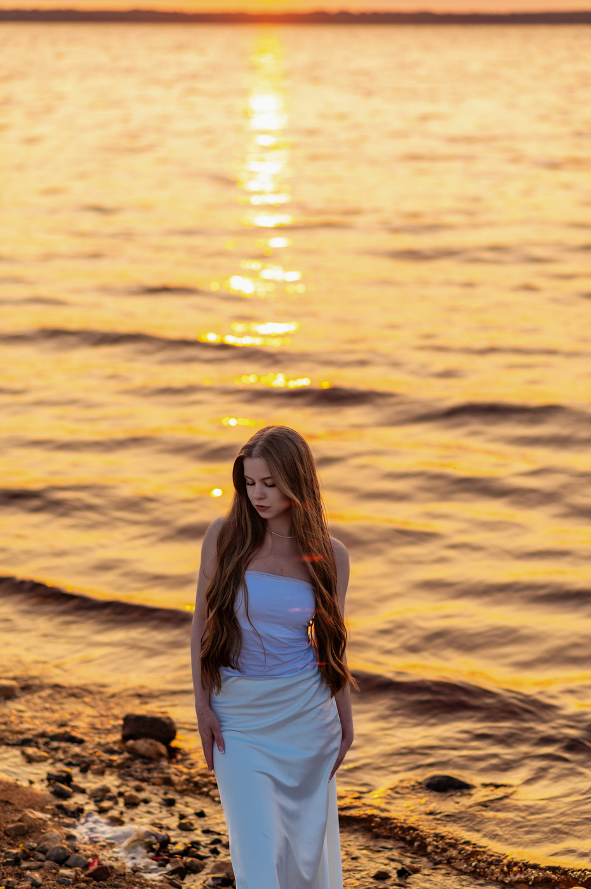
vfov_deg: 23.9
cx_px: 296
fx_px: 2097
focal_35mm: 85
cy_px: 444
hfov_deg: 16.0
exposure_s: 1/500
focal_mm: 85
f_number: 2.5
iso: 250
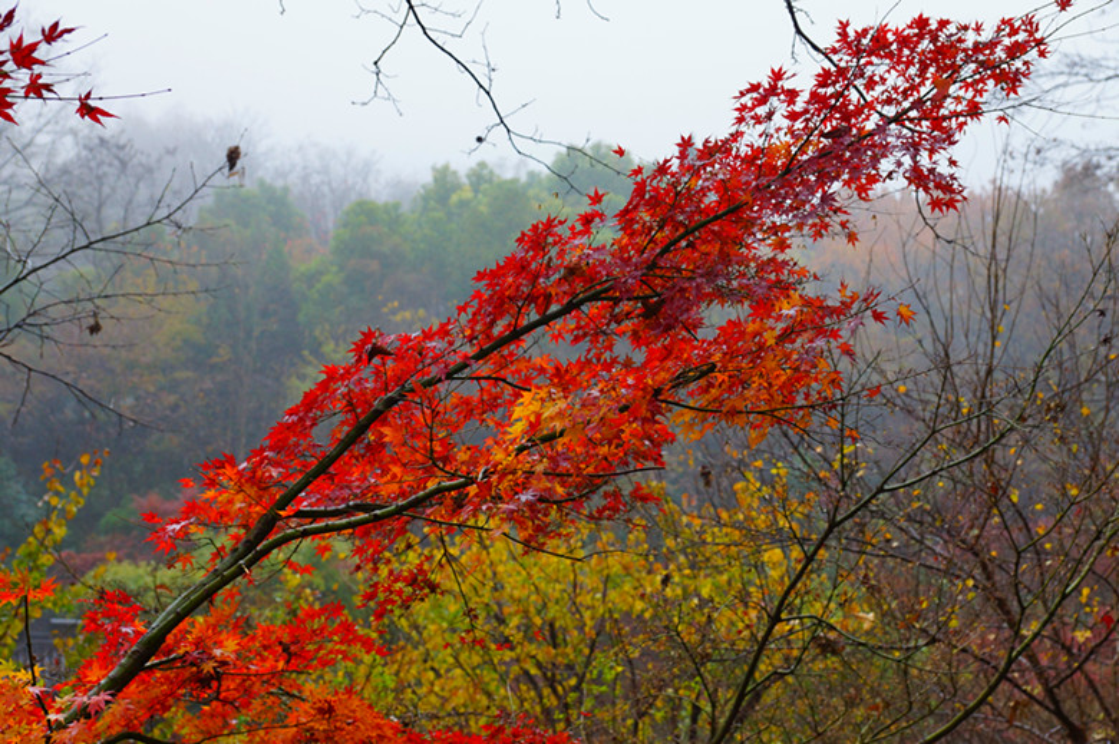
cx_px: 560
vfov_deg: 22.6
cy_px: 372
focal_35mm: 60
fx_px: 1864
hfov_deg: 33.4
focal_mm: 40
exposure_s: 1/80
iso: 320
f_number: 4
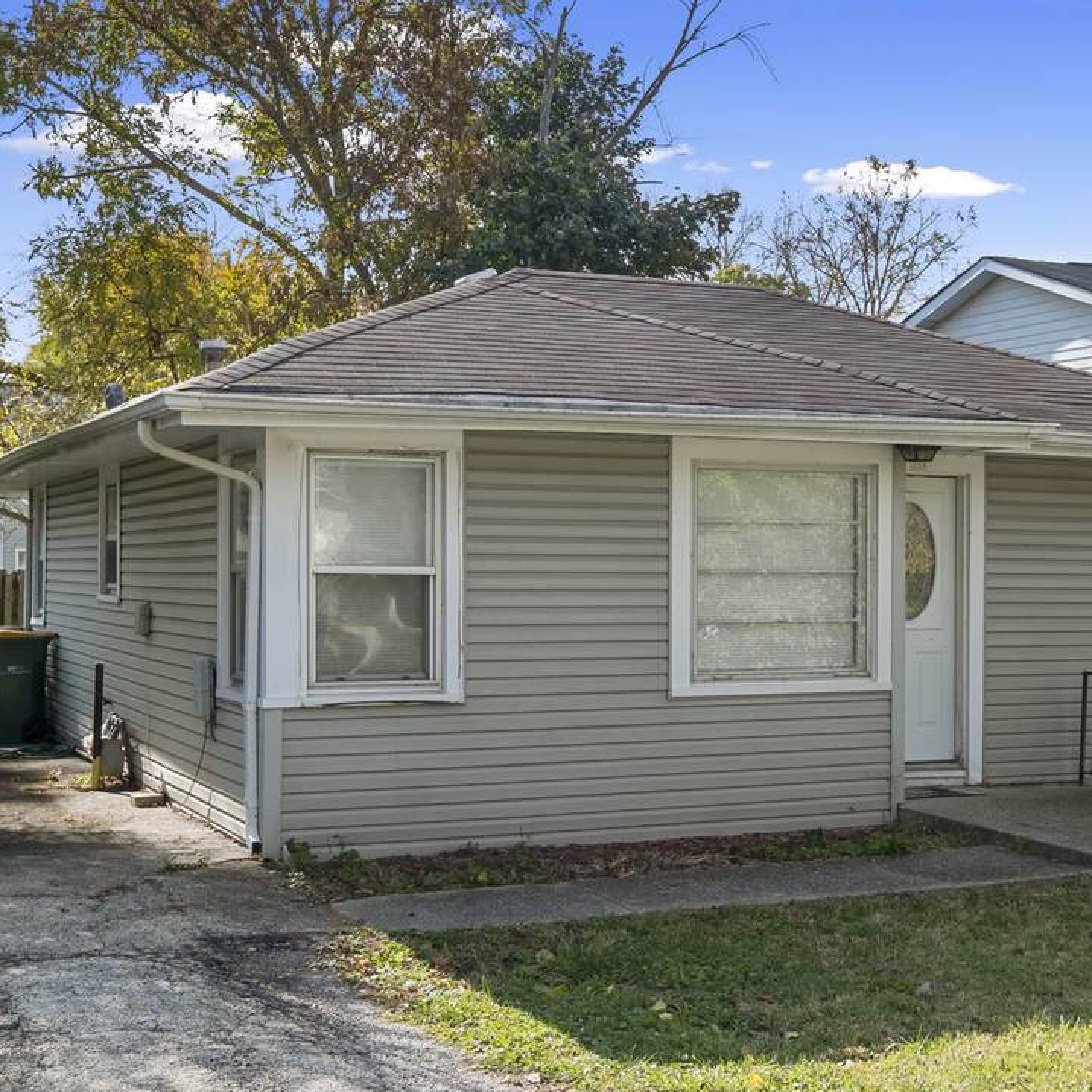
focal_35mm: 50
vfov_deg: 34.0
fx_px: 1785
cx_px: 656
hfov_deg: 33.9
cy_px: 583
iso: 320
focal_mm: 21.9
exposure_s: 1/300
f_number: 8
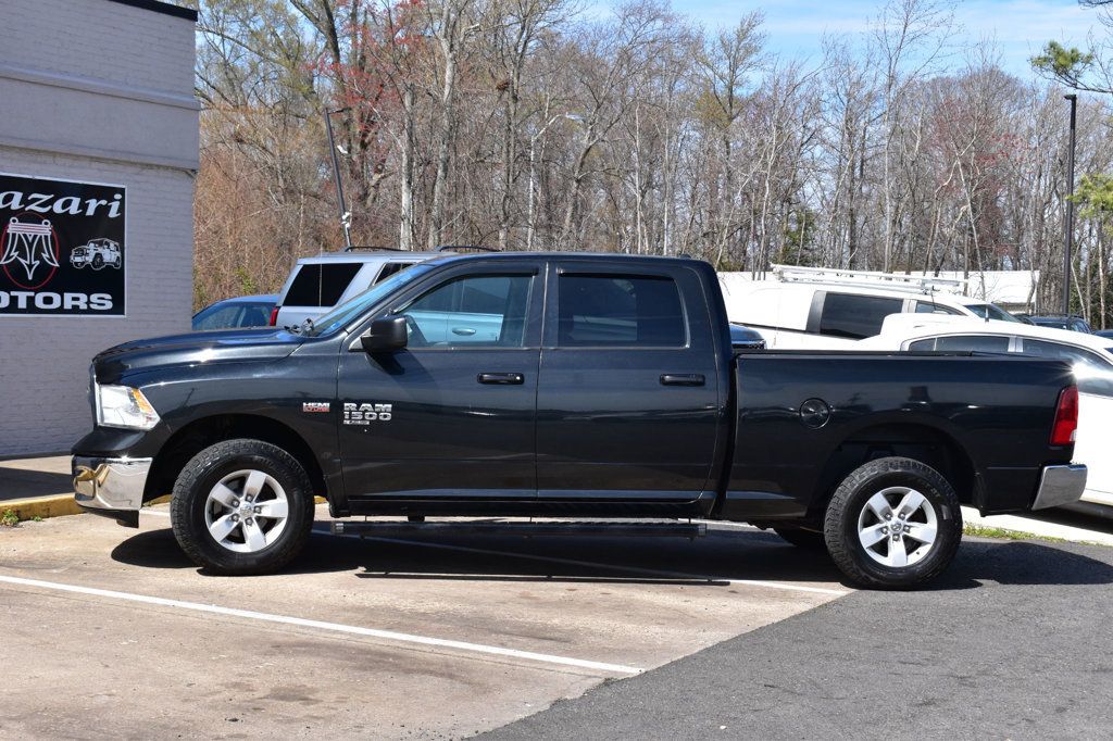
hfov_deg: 35.1
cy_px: 370
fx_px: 1762
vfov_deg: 23.8
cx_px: 556
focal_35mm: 57
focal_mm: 38
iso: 400
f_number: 11
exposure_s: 1/500
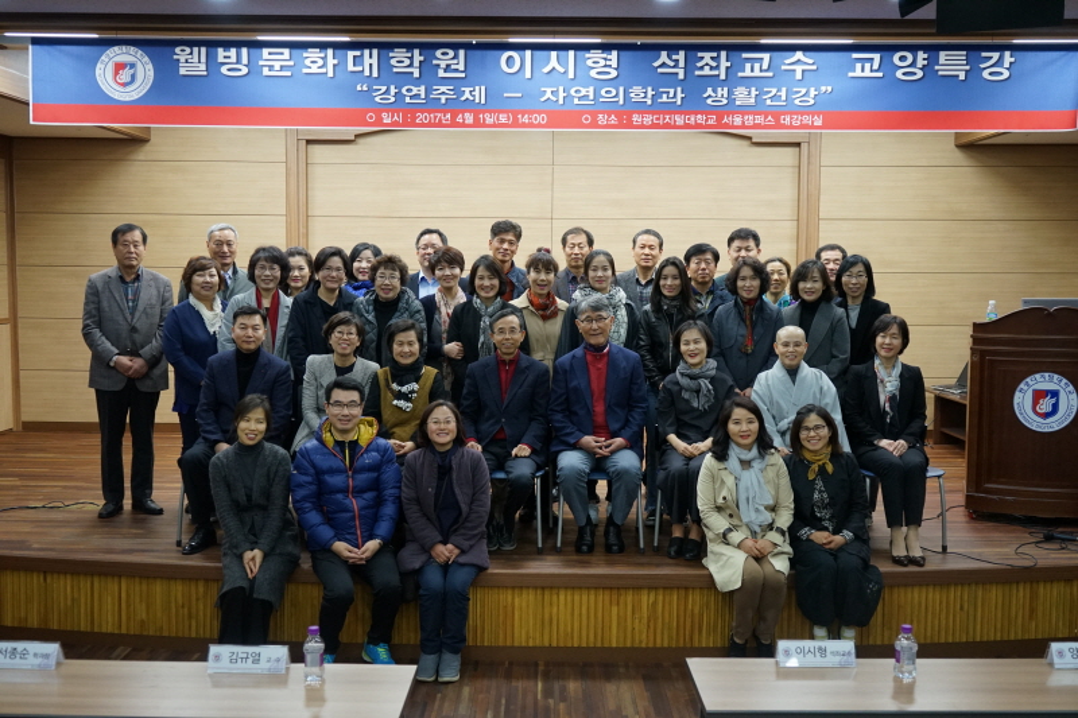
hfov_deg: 50.7
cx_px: 539
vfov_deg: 35.0
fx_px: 1138
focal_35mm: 38
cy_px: 359
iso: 2000
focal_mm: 38
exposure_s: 1/160
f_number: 4
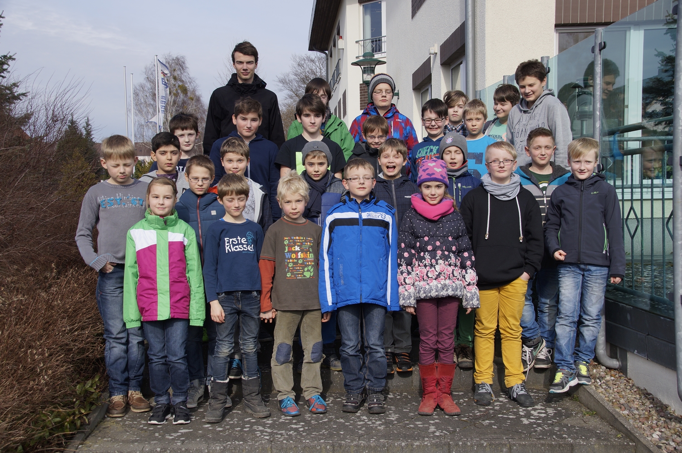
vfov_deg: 29.8
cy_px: 226
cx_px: 341
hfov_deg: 43.6
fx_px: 852
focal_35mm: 45
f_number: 8
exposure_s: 1/200
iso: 100
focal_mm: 30
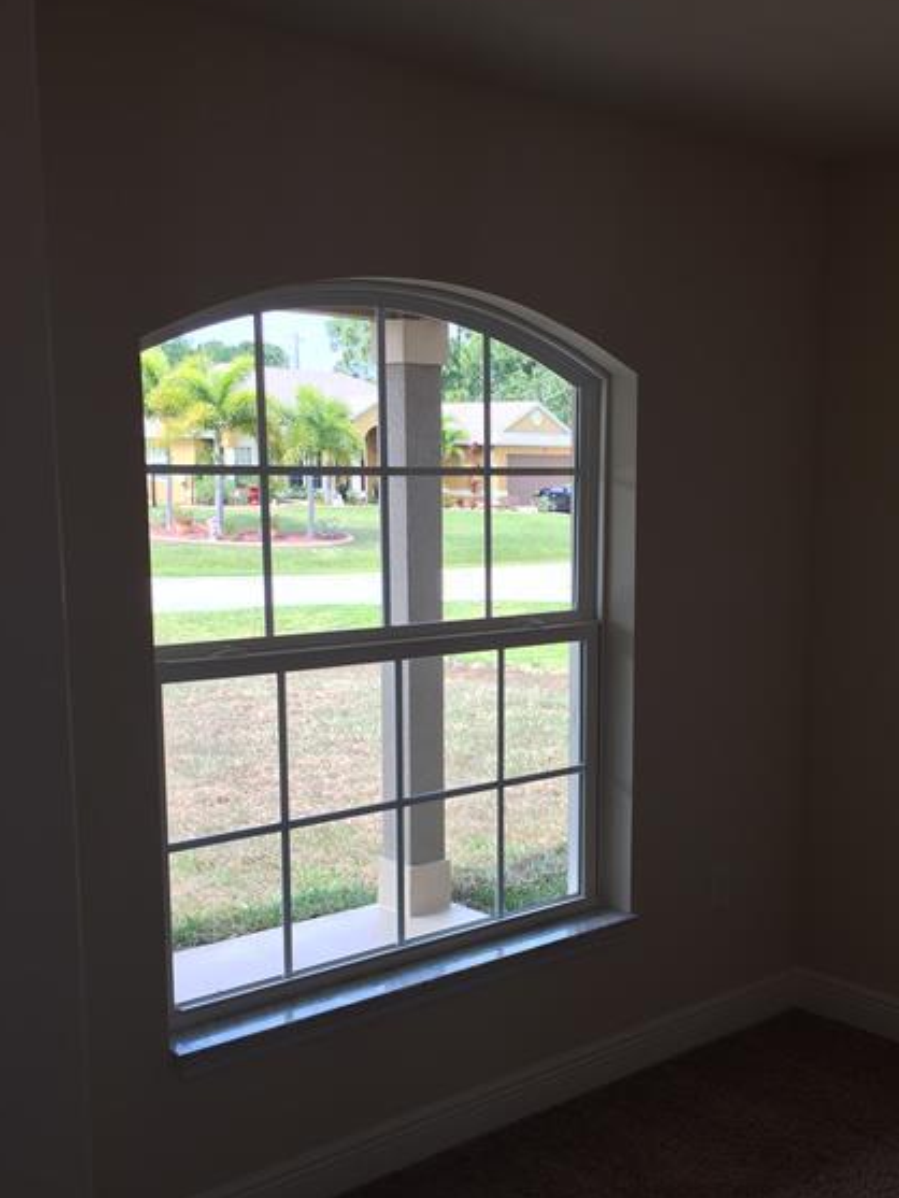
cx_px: 574
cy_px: 723
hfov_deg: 35.7
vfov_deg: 46.5
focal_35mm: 40
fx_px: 1385
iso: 32
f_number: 2.2
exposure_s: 1/120
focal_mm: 4.15
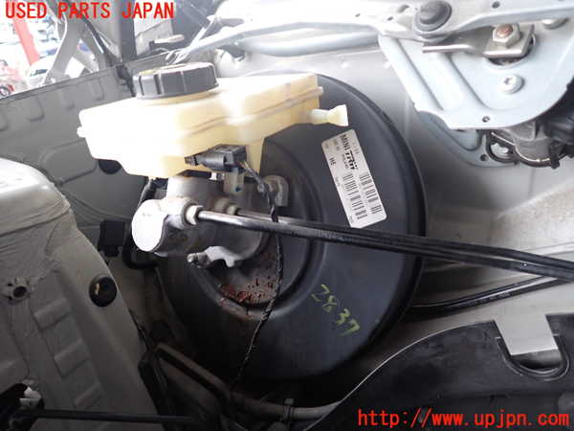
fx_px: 415
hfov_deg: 69.4
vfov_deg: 54.9
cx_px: 287
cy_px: 216
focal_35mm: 25
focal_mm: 4.5
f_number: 2
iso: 250
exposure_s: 1/100
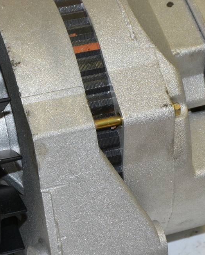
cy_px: 114
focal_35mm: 256
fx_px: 1940
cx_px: 135
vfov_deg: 7.5
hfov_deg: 6.0
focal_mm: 70
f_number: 7.1
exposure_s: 1/60
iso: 800
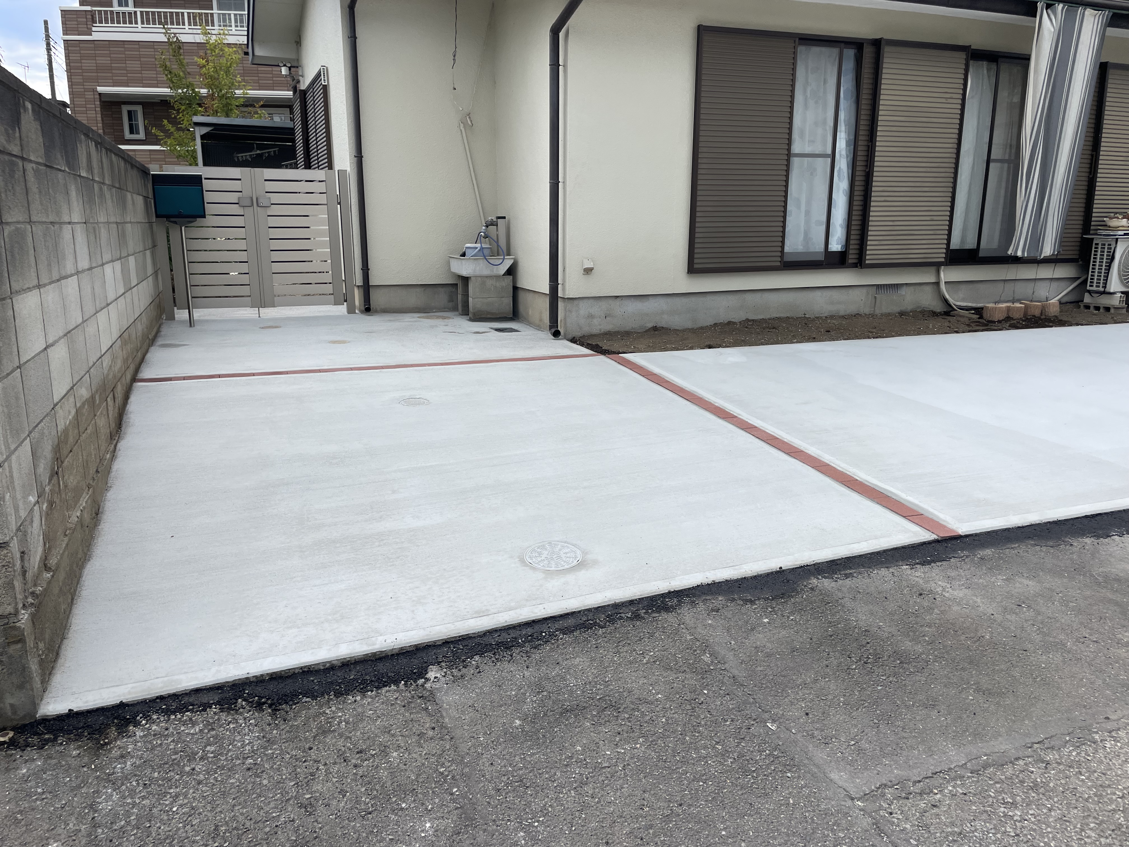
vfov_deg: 53.1
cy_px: 424
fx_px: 848
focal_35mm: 26
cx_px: 564
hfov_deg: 67.3
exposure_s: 1/972
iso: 32
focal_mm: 4.2
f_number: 1.6
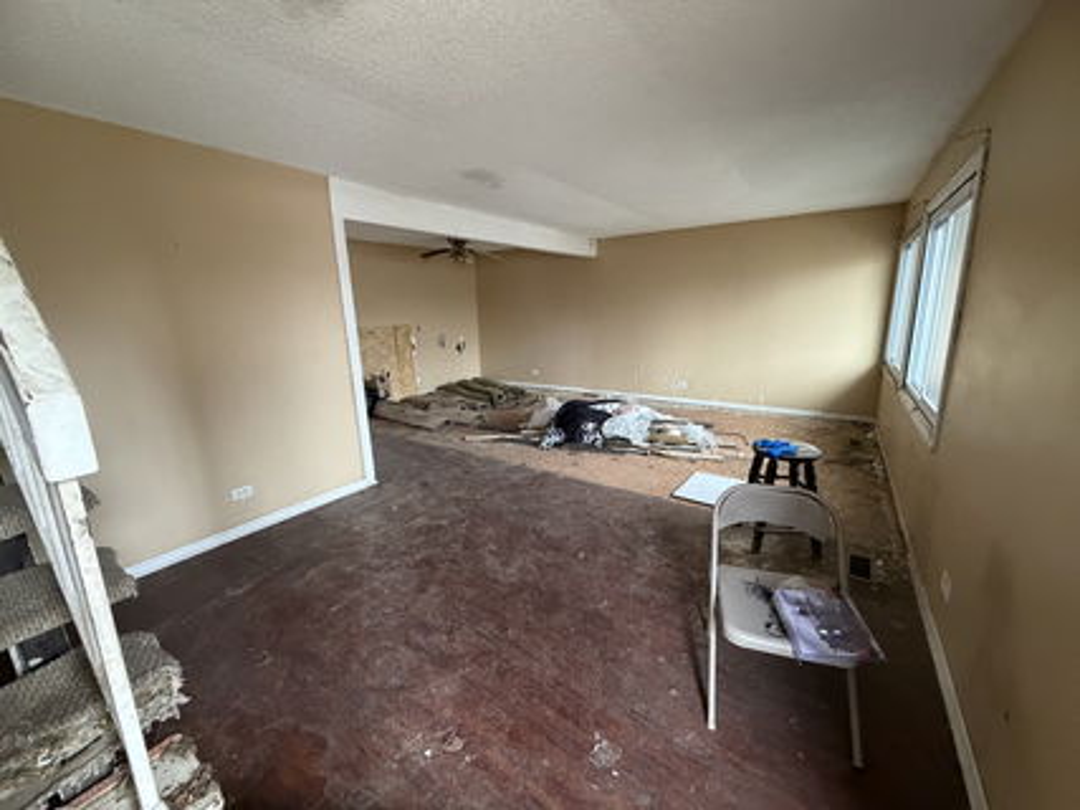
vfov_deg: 85.6
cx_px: 540
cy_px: 405
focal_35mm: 14
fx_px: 437
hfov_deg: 102.1
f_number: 2.2
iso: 640
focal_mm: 2.22
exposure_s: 1/60
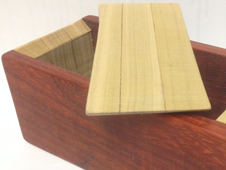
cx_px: 157
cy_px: 105
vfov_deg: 23.6
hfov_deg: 30.9
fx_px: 405
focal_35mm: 62
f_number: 2.4
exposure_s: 1/20
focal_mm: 4.28
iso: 160
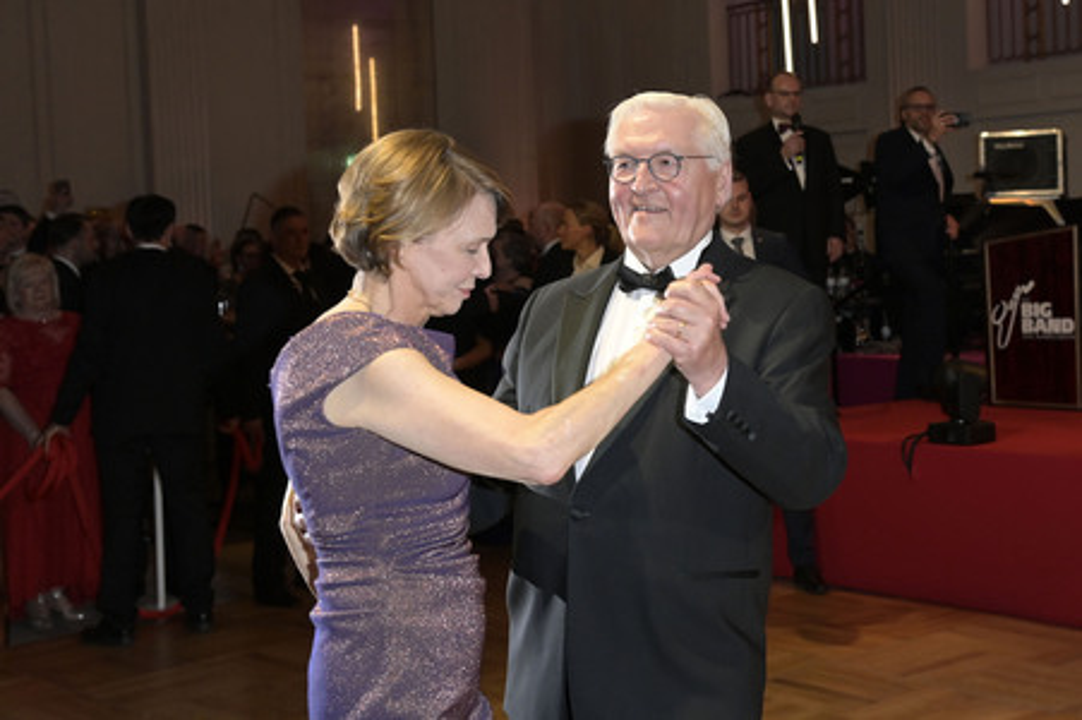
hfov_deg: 42.8
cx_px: 541
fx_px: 1382
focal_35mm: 46
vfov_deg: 29.2
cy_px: 360
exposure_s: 1/250
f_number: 5
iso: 3200
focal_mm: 46
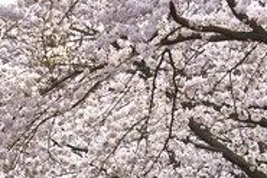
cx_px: -36
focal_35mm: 650
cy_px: 279
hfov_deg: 3.2
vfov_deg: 2.1
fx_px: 4816
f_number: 7.1
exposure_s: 1/60
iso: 200
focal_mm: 150
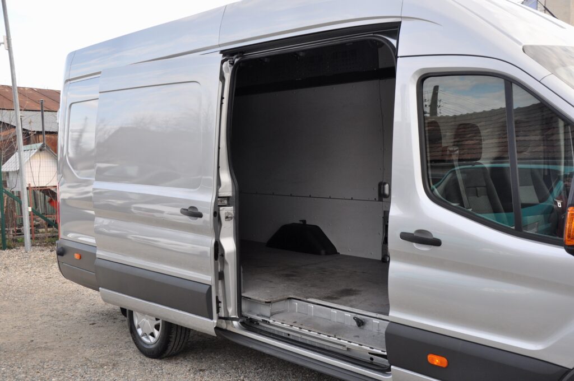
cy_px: 190
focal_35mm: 38
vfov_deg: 35.4
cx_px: 287
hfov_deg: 51.3
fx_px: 597
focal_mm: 25
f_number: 6.3
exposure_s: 1/160
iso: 500
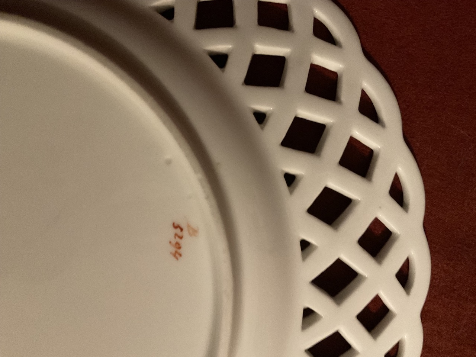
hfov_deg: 61.7
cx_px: 238
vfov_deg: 48.2
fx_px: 399
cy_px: 178
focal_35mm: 29
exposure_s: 1/28
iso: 640
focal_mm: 3
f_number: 1.8
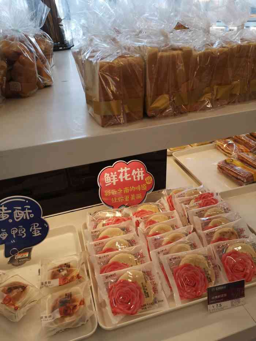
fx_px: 266
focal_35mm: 27
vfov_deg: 65.3
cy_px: 170
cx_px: 128
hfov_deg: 51.4
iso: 50
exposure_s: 1/110
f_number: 1.8
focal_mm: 5.58
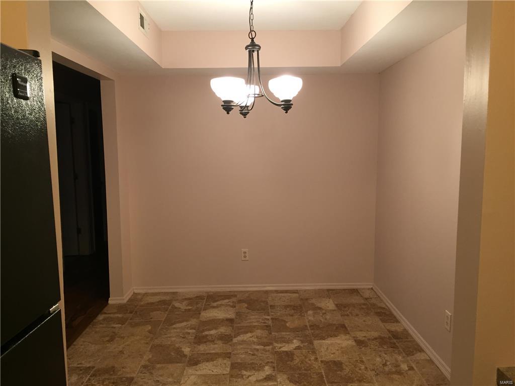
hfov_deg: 61.7
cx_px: 258
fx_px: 431
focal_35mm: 29
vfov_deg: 48.2
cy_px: 193
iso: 125
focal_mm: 4.15
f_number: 2.2
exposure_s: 1/30
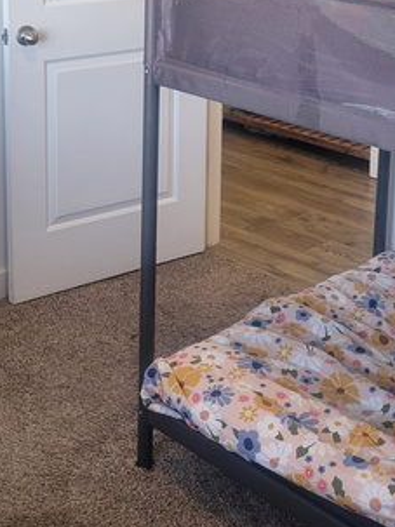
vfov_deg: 27.7
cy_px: 5
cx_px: 158
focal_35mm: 66
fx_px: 1005
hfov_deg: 22.2
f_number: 1.8
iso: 100
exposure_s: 1/120
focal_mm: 5.4
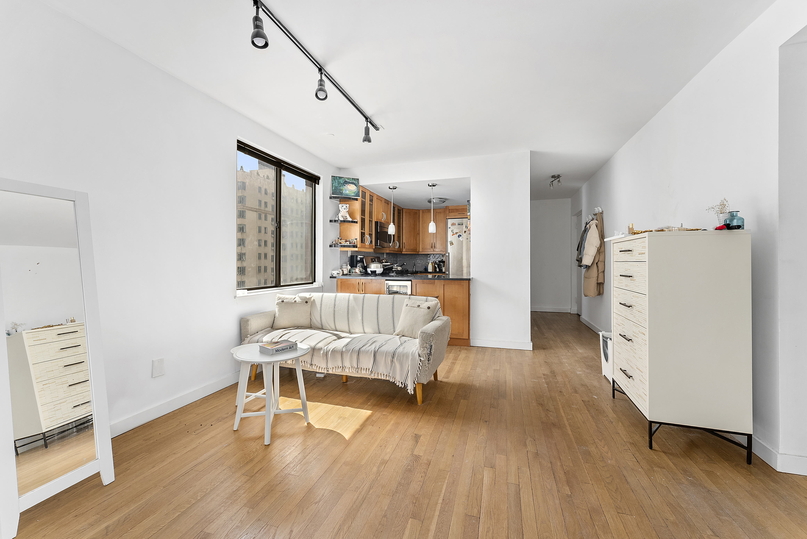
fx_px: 314
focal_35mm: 14
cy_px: 270
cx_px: 404
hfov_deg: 104.2
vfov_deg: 81.3
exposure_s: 1/15
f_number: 11
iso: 200
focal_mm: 14
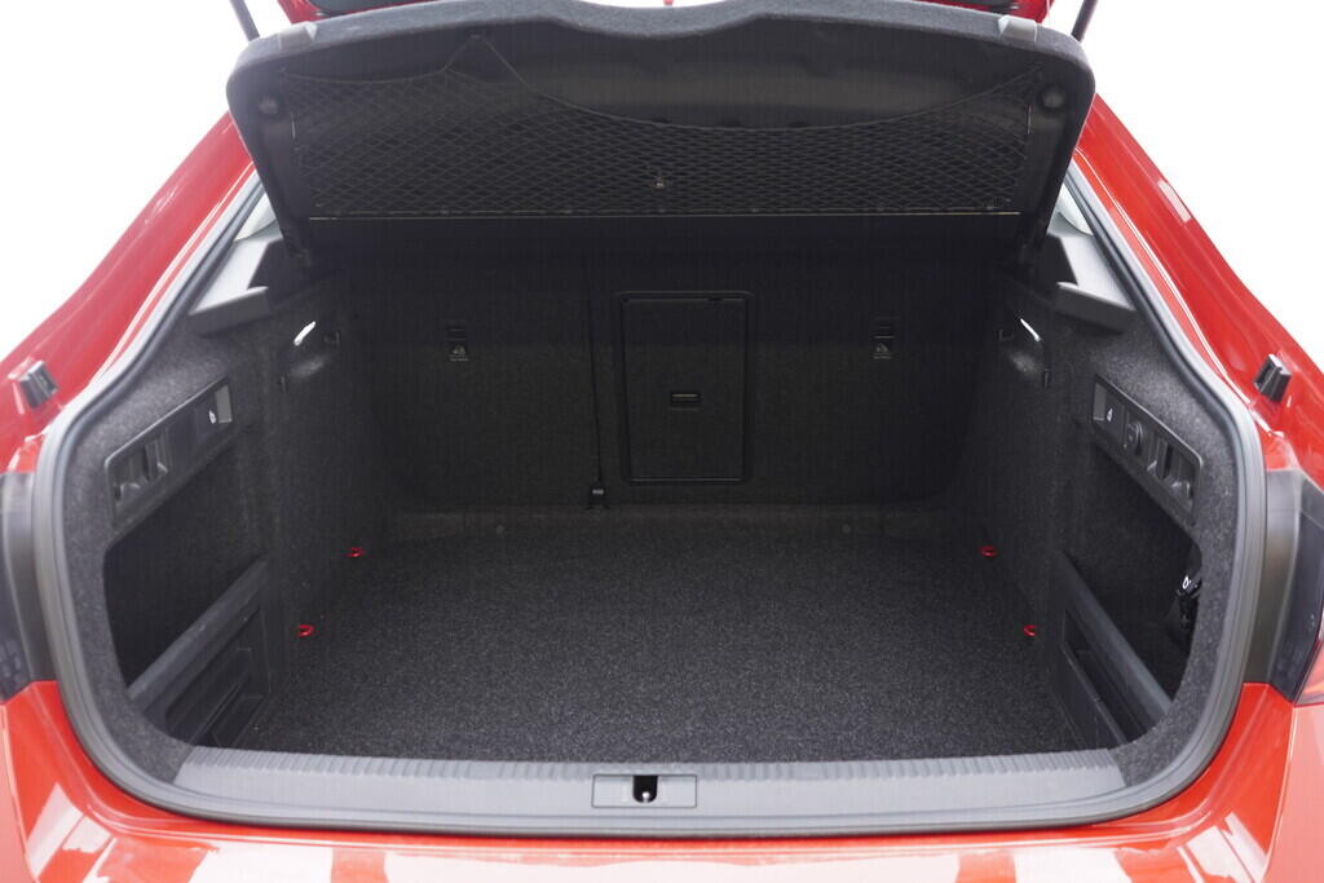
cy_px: 442
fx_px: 1324
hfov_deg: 53.1
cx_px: 662
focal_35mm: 36
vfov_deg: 36.9
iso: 500
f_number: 2.8
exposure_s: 1/40
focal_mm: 24
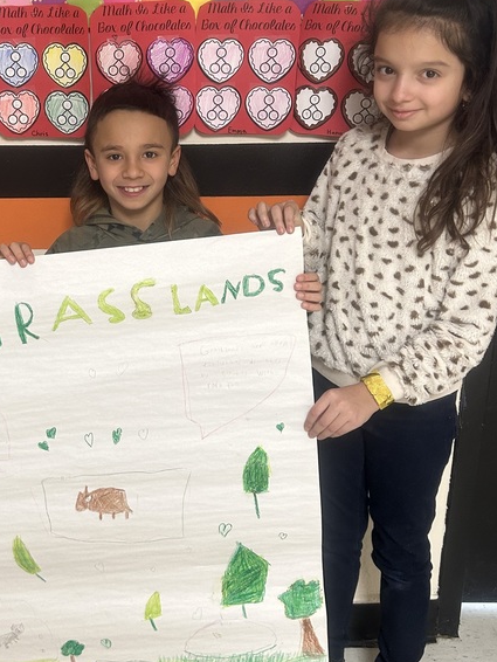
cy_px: 282
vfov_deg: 40.3
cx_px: 125
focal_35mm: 47
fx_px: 899
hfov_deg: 30.4
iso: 125
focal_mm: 5.7
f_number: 1.5
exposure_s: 1/60
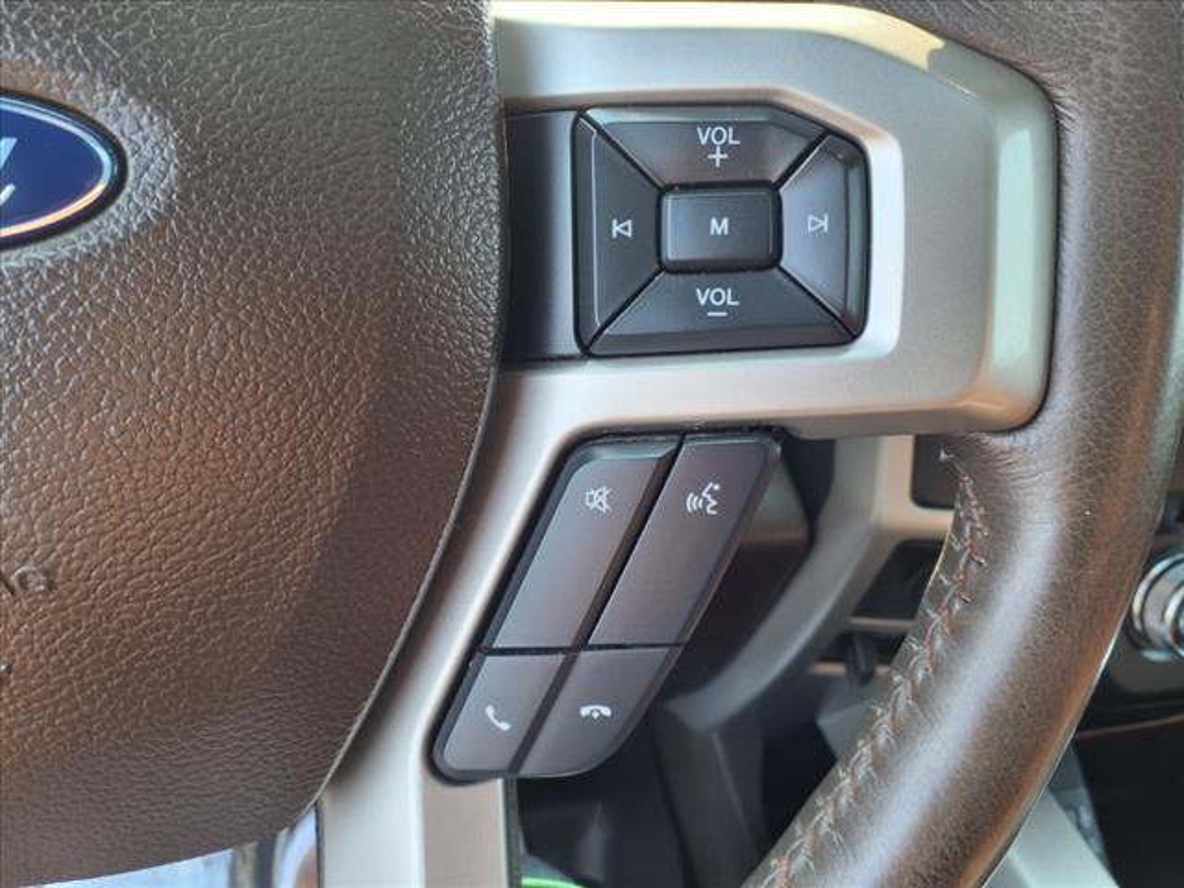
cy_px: 444
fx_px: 924
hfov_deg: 65.3
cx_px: 592
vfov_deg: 51.4
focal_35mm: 27
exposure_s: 1/120
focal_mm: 3.58
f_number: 1.9
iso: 40
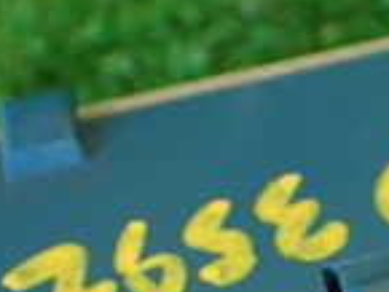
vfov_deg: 10.8
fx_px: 1485
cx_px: 402
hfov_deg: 14.6
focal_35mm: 132
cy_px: 463
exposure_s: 1/30
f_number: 2.4
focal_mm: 5.79
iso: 200
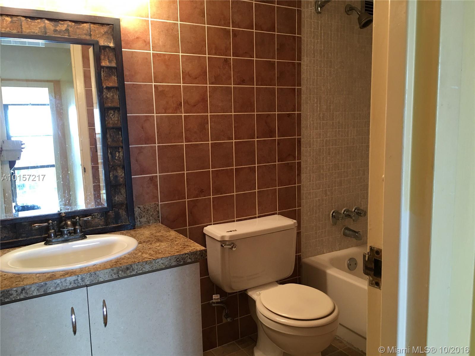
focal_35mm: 29
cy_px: 178
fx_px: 398
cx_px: 238
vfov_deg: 48.2
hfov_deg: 61.7
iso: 40
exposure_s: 1/15
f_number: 2.2
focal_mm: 4.15
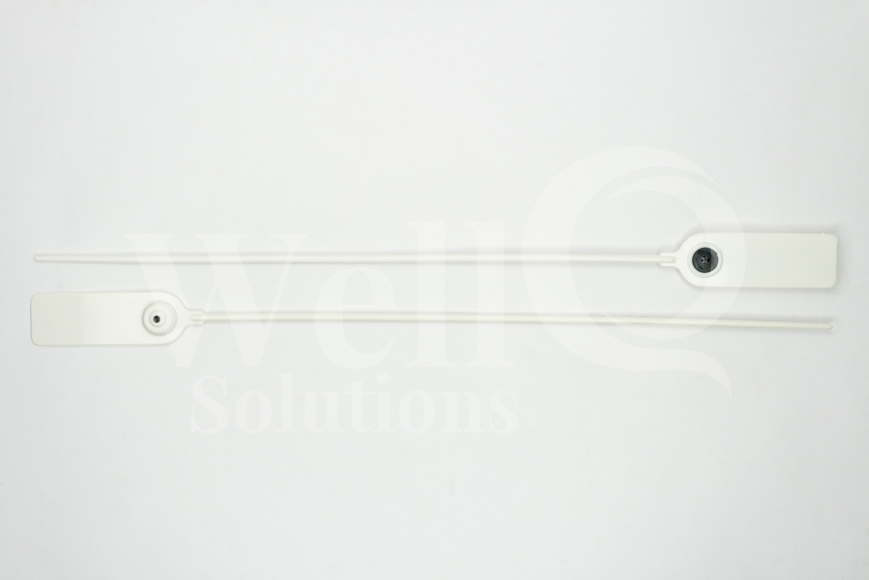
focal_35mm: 44
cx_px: 434
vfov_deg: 30.8
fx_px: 1050
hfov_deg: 45.0
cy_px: 290
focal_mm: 29
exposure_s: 1/50
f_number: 16
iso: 640
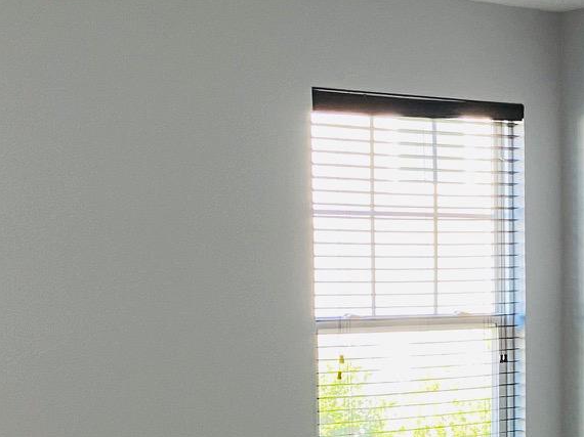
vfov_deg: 15.9
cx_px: 769
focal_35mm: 92
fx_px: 1551
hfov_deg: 19.6
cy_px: 353
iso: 80
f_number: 1.8
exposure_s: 1/60
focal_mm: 4.25
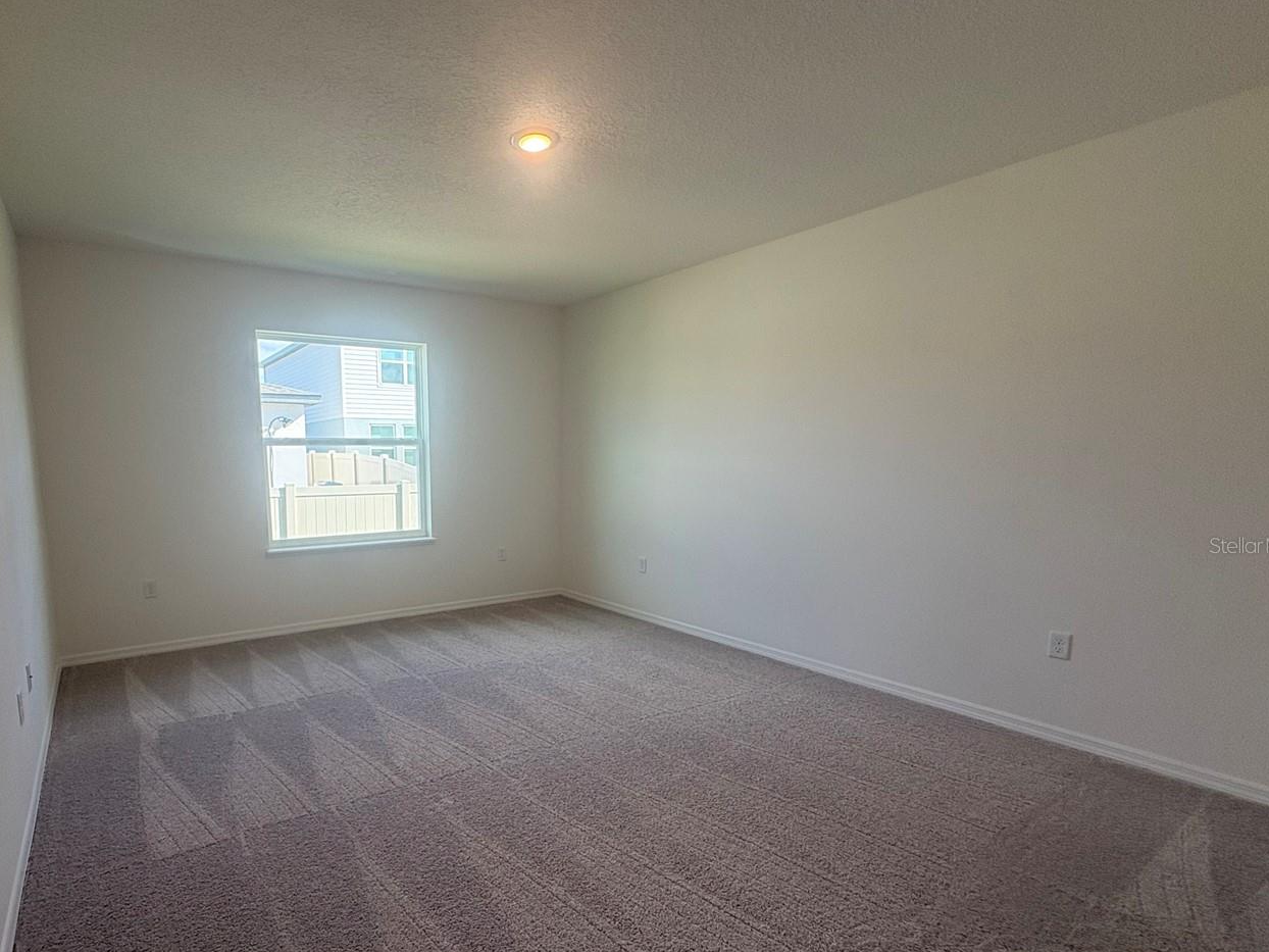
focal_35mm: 18
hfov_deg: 86.3
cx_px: 490
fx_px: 660
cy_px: 545
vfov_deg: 71.2
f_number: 2.2
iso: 64
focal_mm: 2.22
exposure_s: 1/124
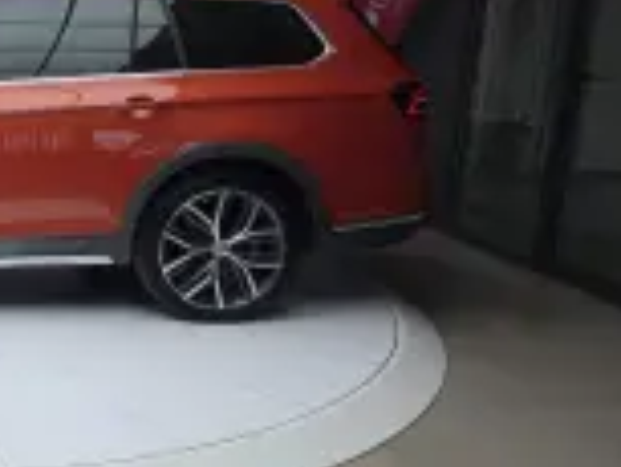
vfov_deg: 27.1
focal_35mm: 54
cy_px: 236
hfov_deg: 31.0
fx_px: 970
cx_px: -85
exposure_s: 1/115
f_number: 1.7
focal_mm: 6.25
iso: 12
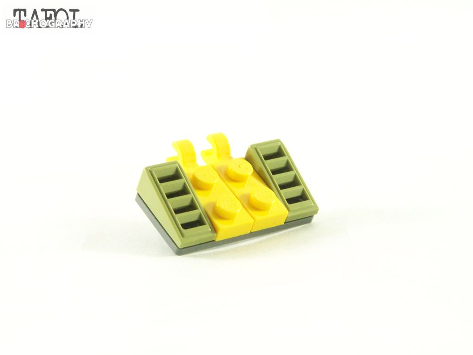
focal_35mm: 106
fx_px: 1449
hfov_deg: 18.5
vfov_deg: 14.0
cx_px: 236
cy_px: 178
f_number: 3.6
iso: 400
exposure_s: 1/60
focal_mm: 17.5
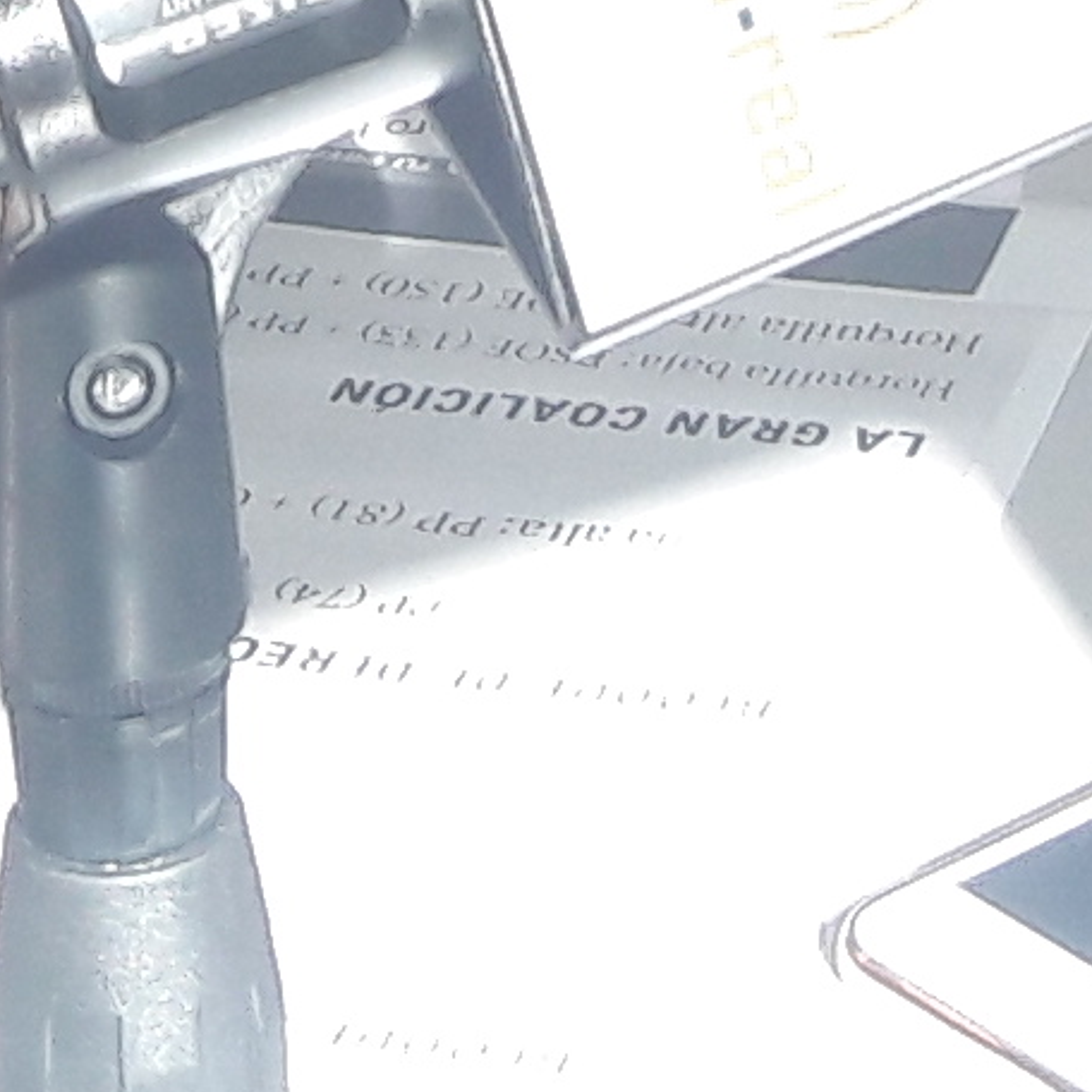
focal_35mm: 224
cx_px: 953
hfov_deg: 7.8
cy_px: -1815
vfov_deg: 7.2
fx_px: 7995
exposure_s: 1/146
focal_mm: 3.7
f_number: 1.9
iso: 40
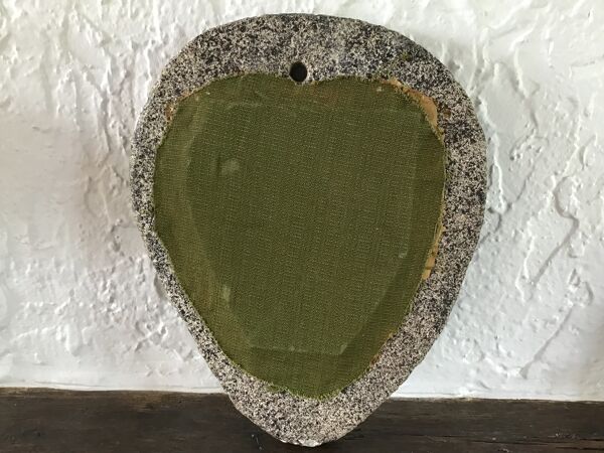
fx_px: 541
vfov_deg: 45.4
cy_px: 226
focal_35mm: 31
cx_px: 302
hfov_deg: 58.4
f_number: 2.4
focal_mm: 3.3
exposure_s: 1/33
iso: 100
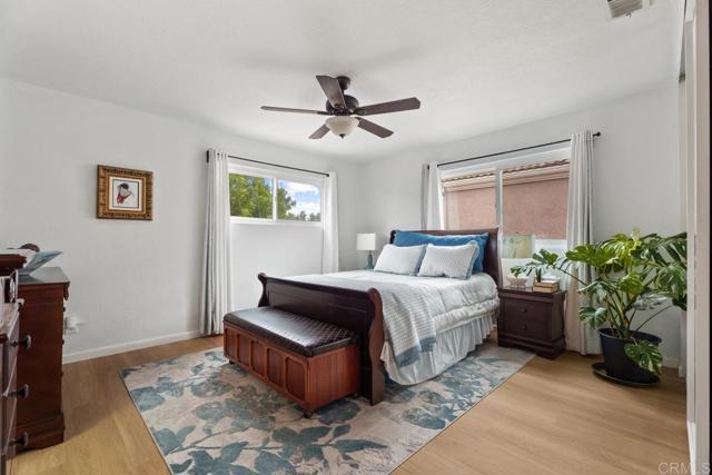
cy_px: 238
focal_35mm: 16
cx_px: 356
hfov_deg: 96.7
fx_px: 316
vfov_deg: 73.8
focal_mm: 16
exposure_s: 1/4
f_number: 8
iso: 400
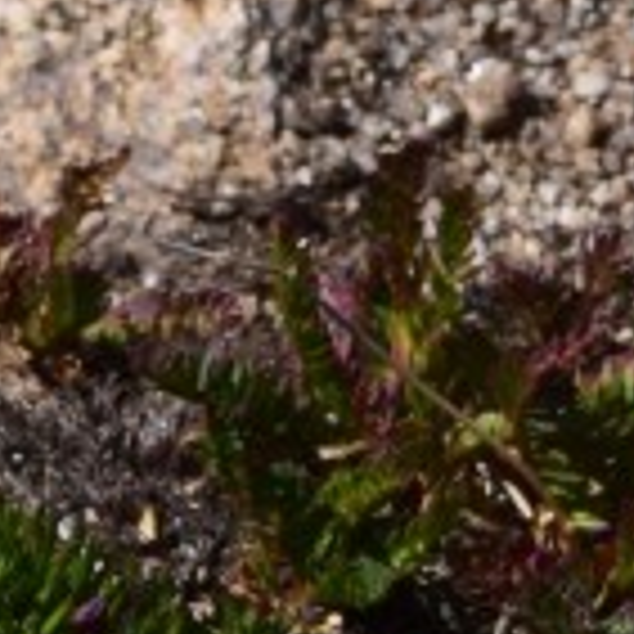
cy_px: 1578
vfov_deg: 3.4
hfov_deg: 3.4
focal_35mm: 511
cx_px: 67
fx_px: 10589
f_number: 11
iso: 250
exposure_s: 1/500
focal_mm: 42
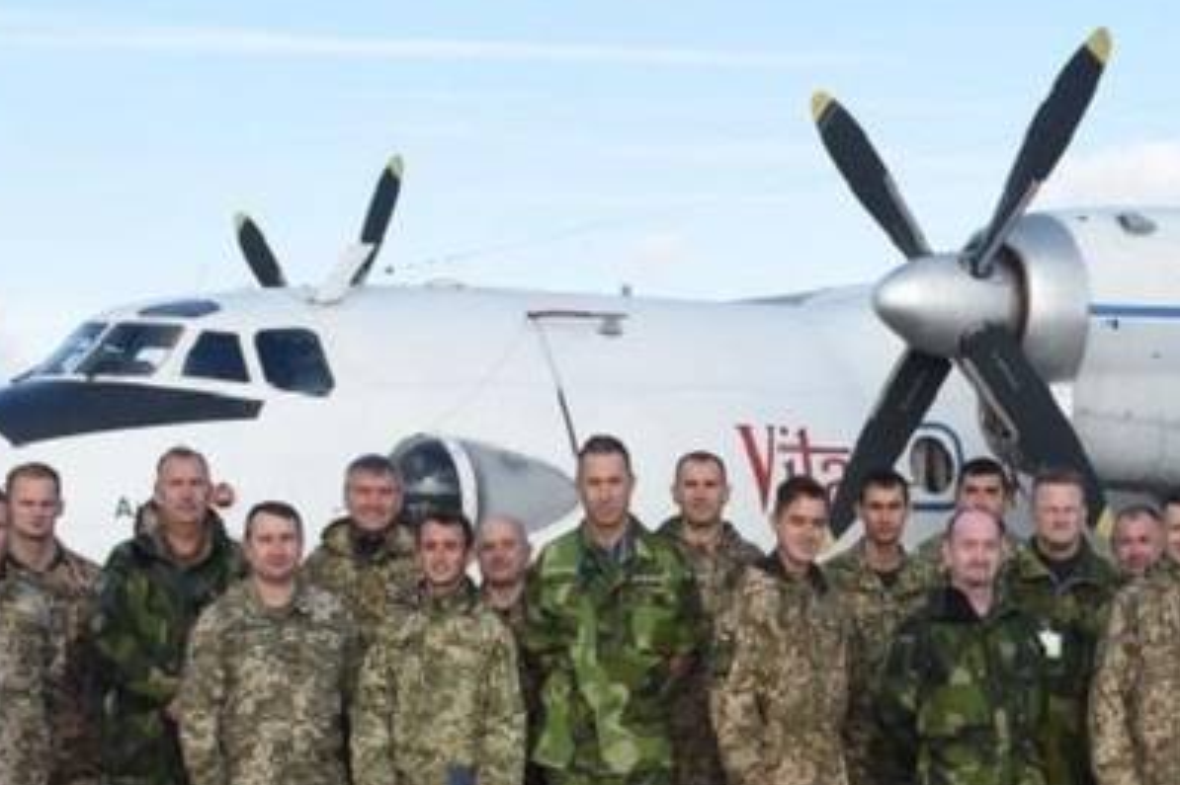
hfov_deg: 24.4
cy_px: 496
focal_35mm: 81
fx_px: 2656
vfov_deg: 16.8
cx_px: 1044
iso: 250
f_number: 9
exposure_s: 1/320
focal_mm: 25
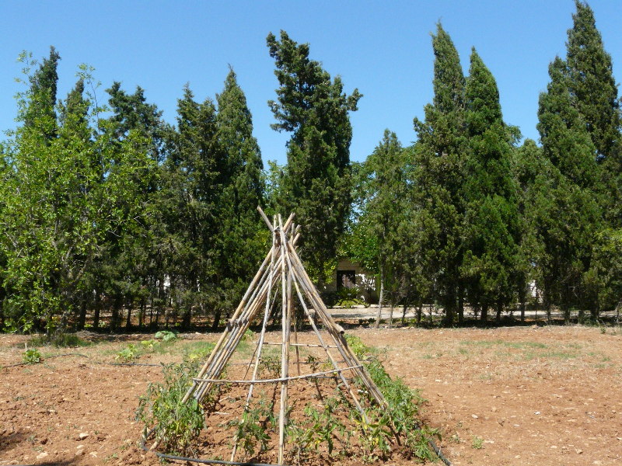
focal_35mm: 37
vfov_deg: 38.7
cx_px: 311
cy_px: 233
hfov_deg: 50.1
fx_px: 665
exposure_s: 1/640
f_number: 7.1
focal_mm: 6
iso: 400
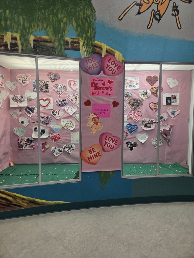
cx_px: 97
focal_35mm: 23
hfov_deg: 58.9
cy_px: 129
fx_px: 172
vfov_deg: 73.9
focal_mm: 5.4
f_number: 1.8
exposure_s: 1/120
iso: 160
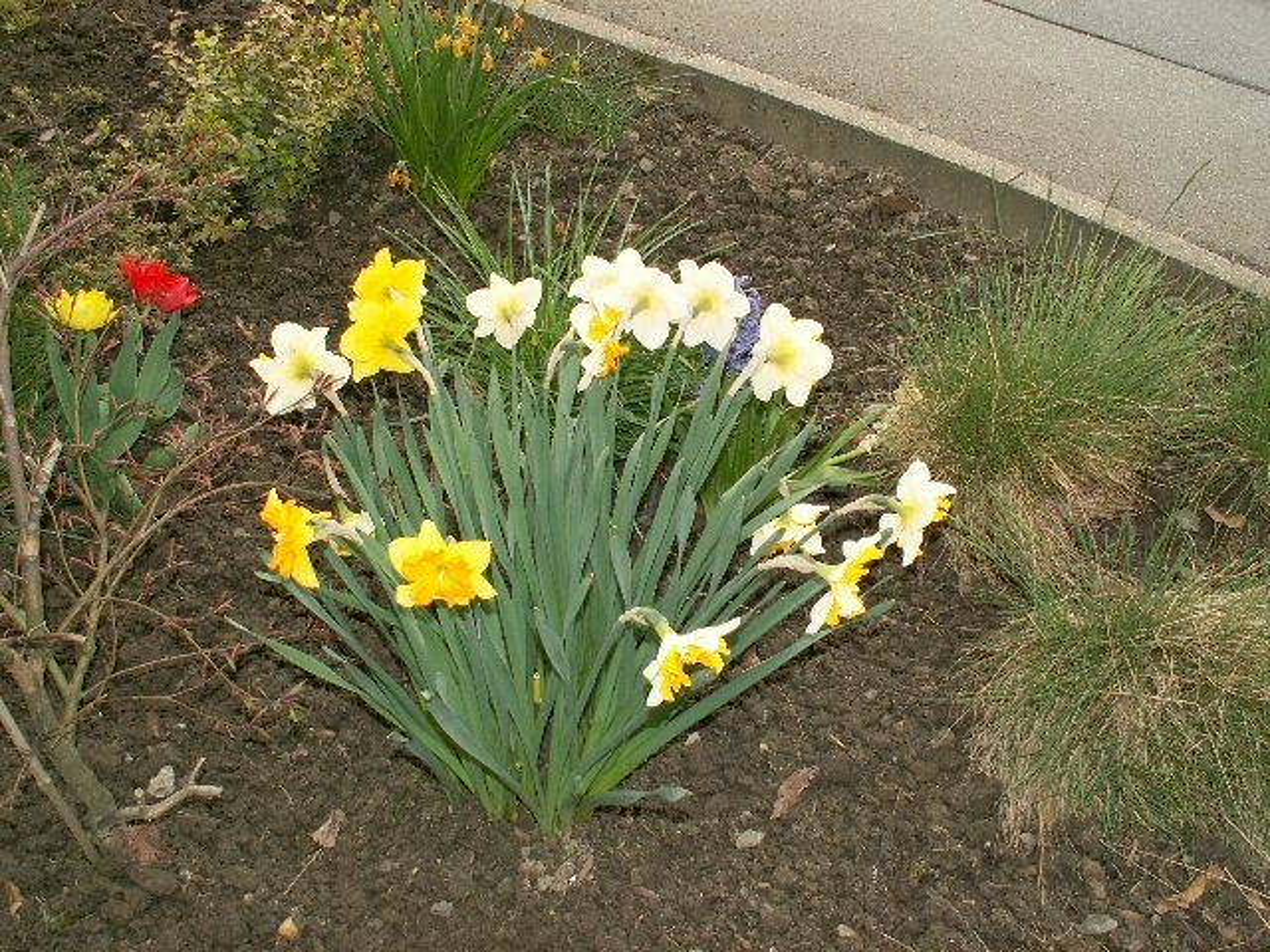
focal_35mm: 35
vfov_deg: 40.7
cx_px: 635
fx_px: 1284
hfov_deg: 52.6
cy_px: 476
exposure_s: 1/250
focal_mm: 5.86
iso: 50
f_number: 2.8
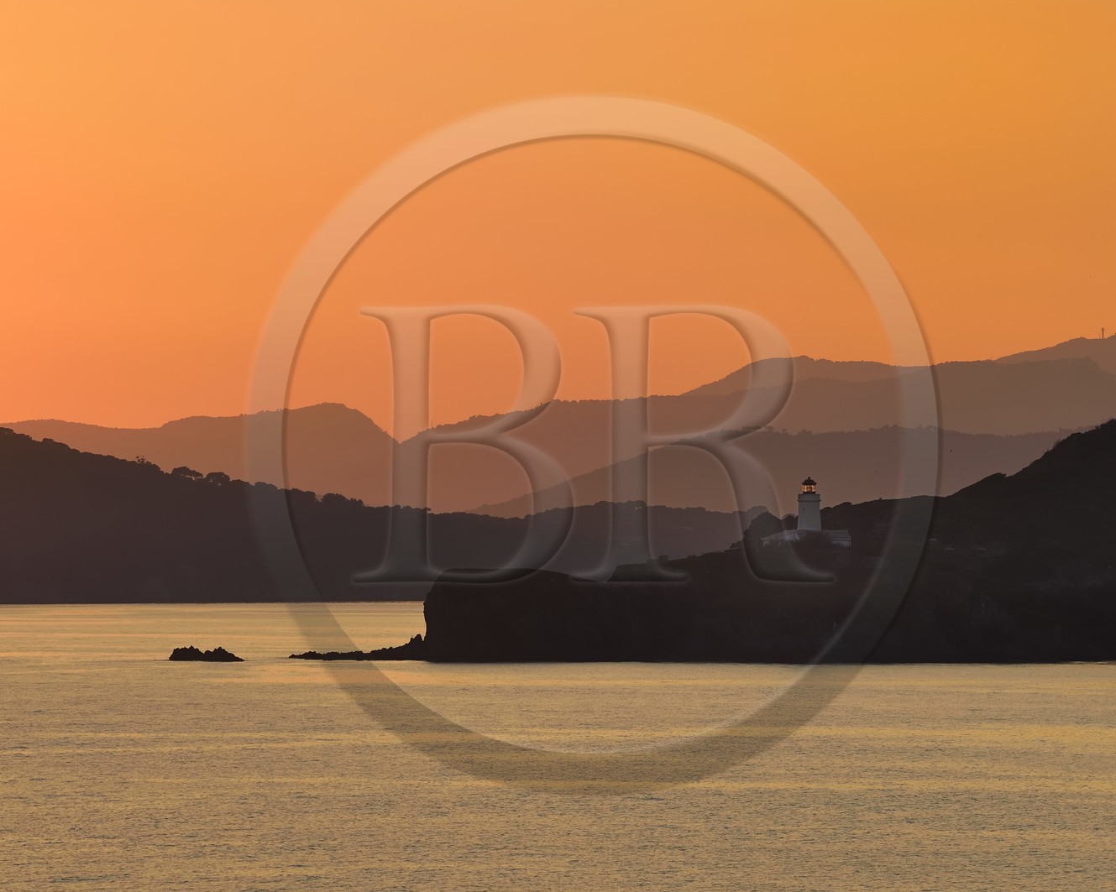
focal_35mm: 226
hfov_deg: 8.6
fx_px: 7464
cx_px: 591
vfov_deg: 6.8
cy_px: 445
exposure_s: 1/400
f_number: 6.3
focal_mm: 200
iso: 200
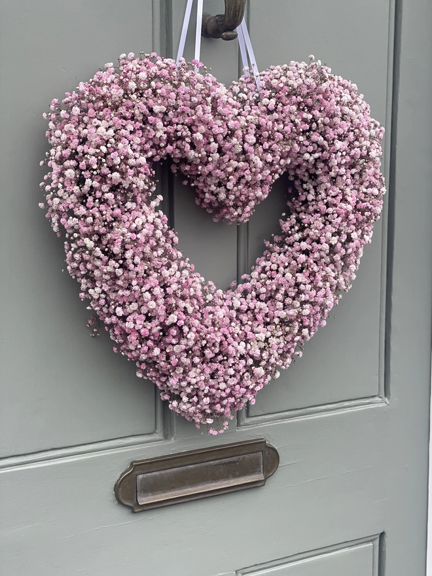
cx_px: 216
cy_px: 288
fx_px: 865
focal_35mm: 52
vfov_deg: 36.8
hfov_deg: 28.0
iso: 20
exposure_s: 1/235
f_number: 2
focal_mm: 6
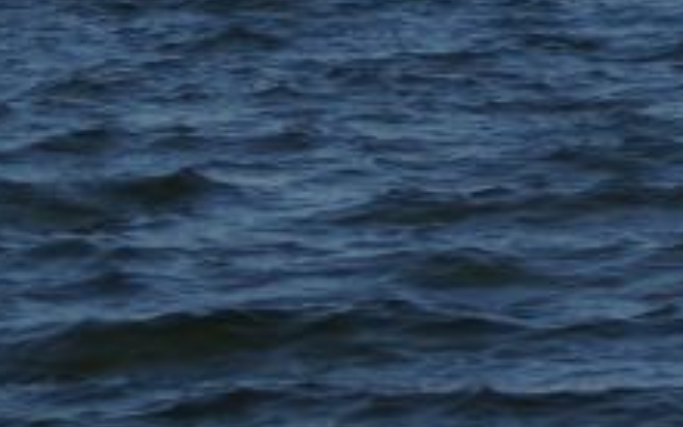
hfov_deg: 5.0
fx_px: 7720
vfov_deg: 3.2
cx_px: 822
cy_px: -306
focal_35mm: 415
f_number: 5.6
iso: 100
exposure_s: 1/800
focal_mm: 75
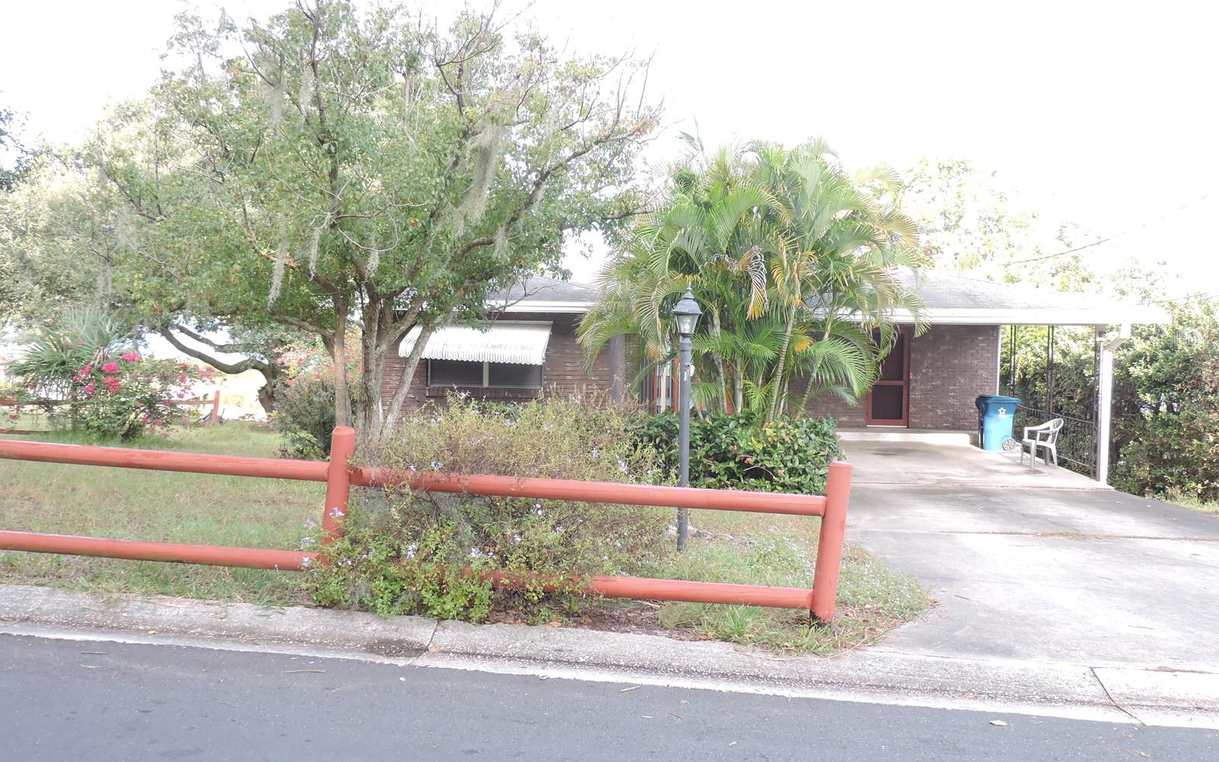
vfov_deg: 39.4
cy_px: 338
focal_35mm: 32
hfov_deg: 59.6
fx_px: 1063
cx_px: 611
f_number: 3.1
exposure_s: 1/200
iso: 250
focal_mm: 5.4
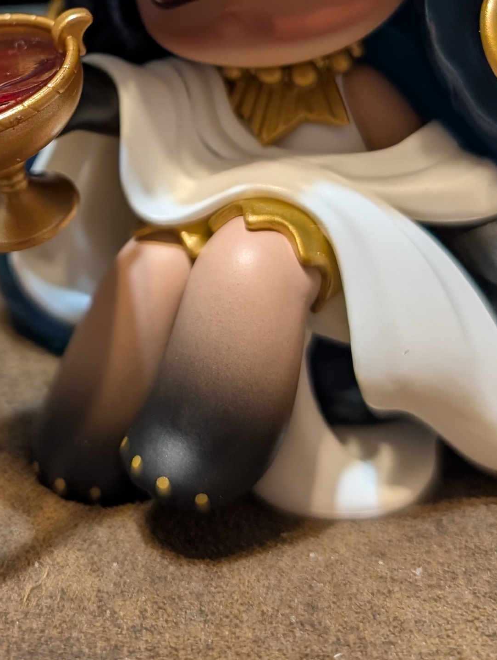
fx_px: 1299
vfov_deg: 27.3
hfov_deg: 21.3
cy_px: 37
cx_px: 85
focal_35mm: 68
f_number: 1.68
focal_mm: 6.9
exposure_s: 1/54.4
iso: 350
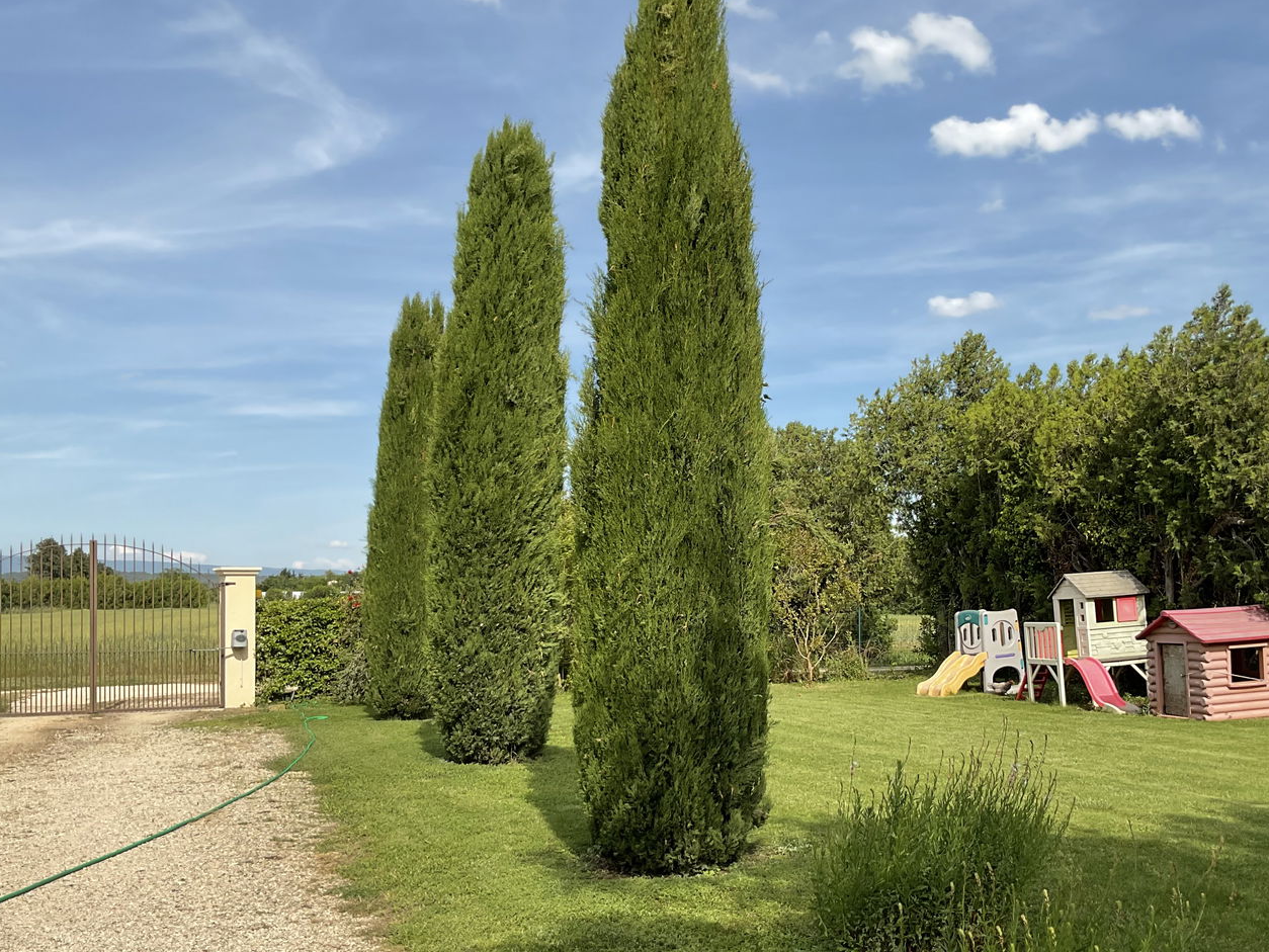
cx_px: 737
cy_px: 580
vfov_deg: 38.5
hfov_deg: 49.9
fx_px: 1357
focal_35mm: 37
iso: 16
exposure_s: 1/1626
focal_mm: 3
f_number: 1.8
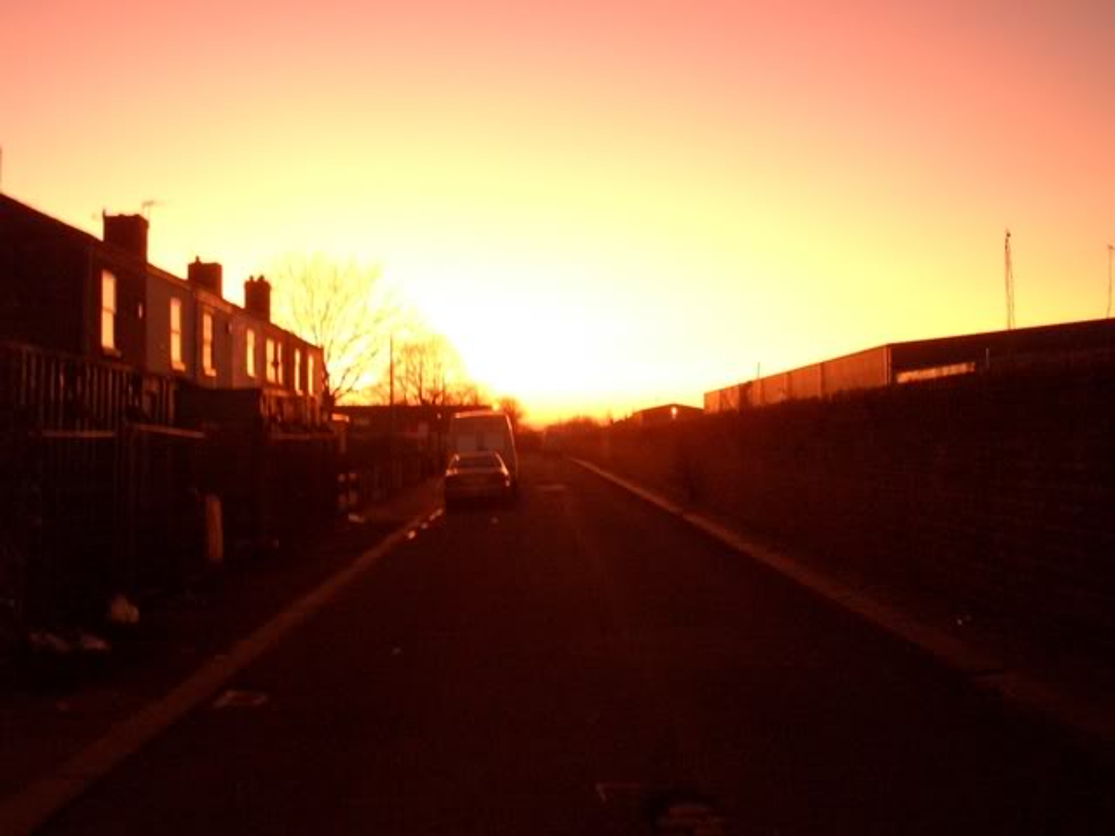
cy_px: 418
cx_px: 558
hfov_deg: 51.4
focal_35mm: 36
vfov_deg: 39.7
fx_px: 1160
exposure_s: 1/10
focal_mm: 4.8
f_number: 4
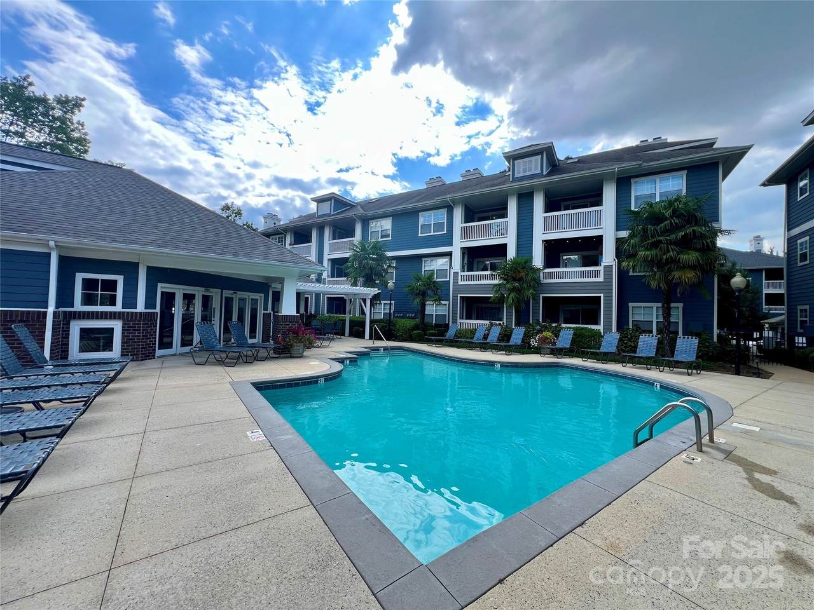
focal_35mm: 13
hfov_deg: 106.2
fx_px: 306
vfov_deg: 89.9
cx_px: 407
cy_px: 305
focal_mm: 1.57
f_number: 1.8
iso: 32
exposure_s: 1/431
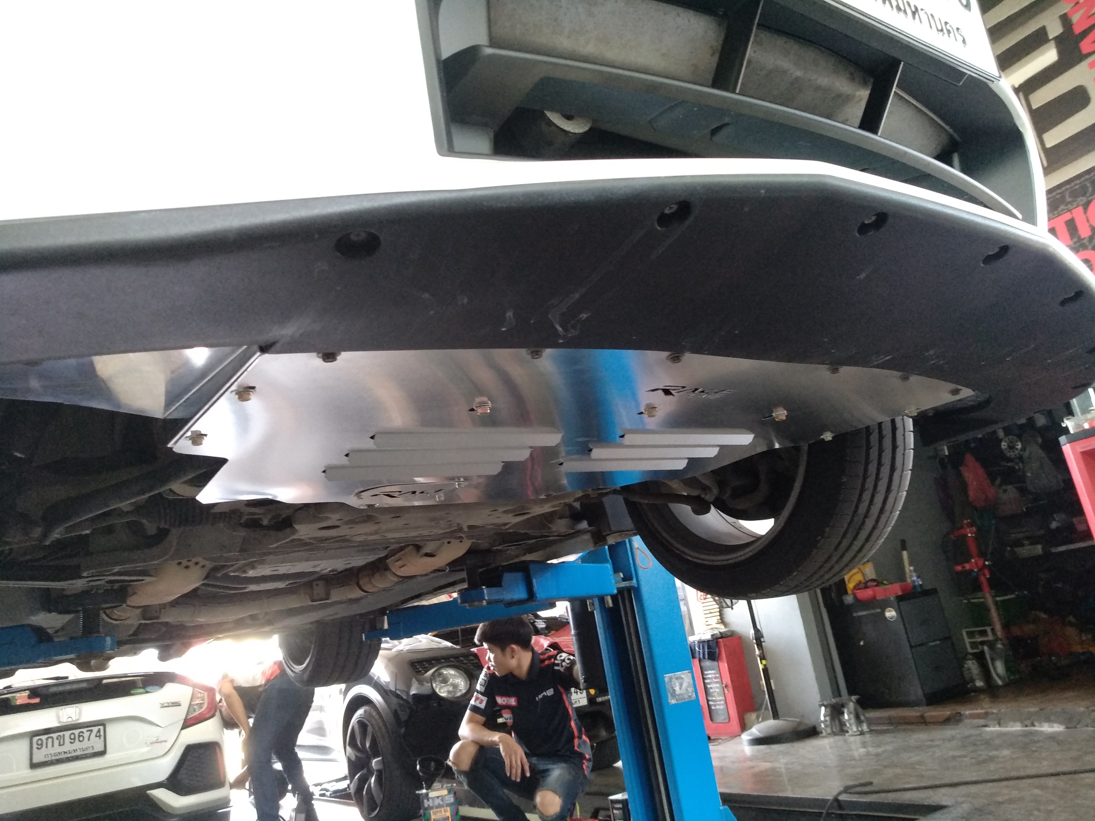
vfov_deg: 61.1
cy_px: 410
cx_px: 548
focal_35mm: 22
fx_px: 696
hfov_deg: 76.4
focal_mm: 3.81
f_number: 2.2
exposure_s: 1/33
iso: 500
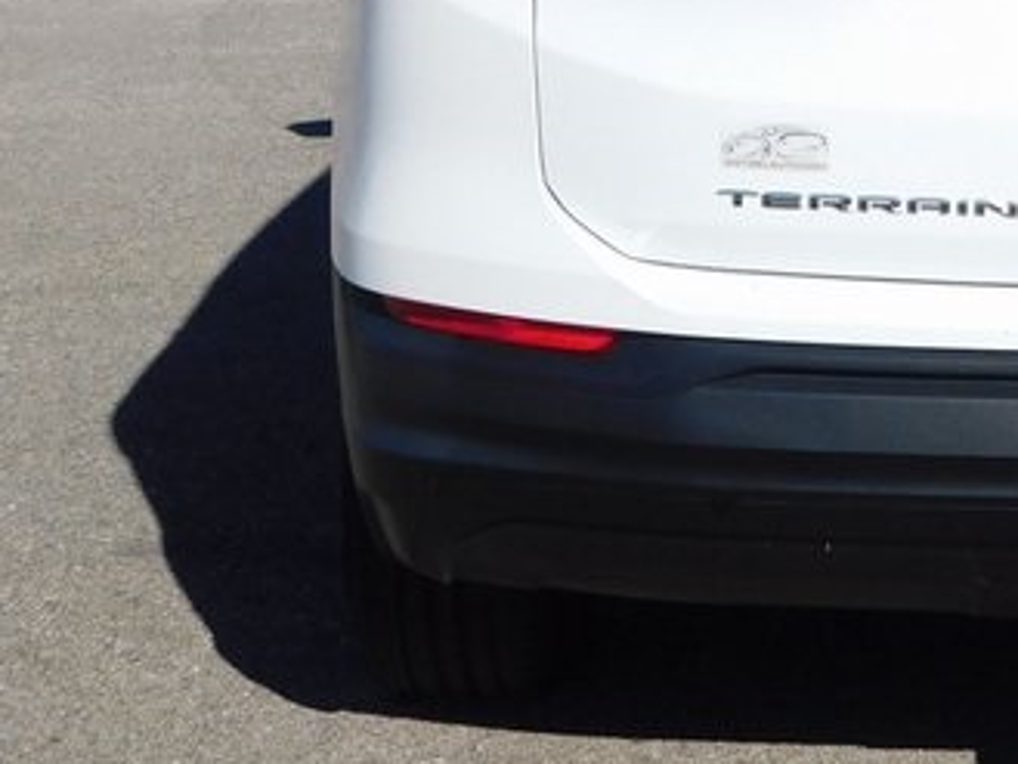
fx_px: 3295
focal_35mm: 112
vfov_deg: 13.0
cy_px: -46
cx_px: 1281
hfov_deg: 16.7
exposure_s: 1/500
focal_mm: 6.3
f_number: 7
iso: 125
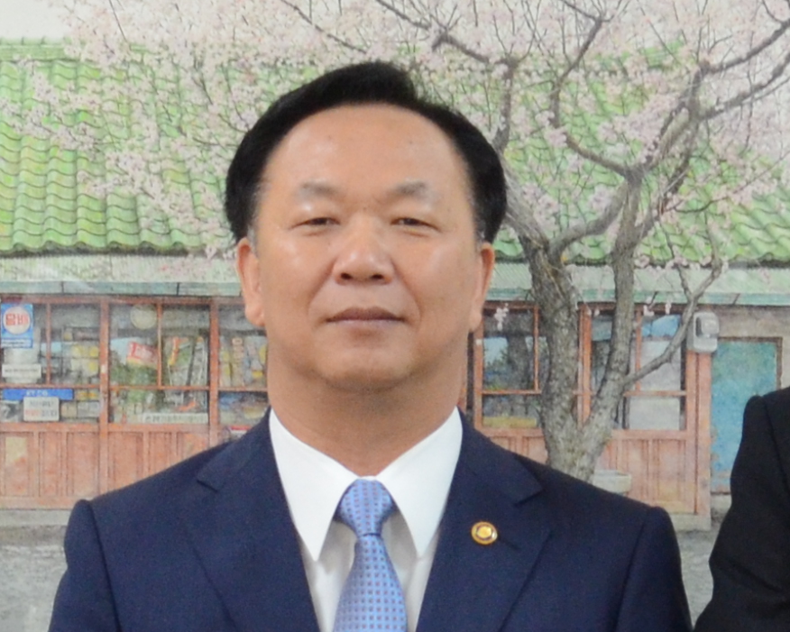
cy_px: 560
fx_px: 5916
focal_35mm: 253
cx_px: 288
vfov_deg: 6.1
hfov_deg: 7.6
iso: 1250
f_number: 5
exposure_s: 1/100
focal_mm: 32
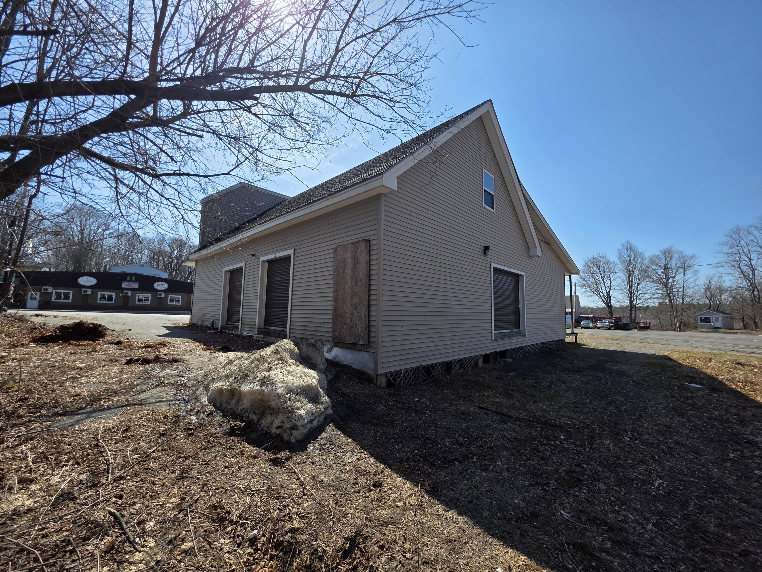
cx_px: 381
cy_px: 286
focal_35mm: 13
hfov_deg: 106.2
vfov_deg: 89.9
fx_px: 286
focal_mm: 2.2
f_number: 1.9
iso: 40
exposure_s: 1/1925
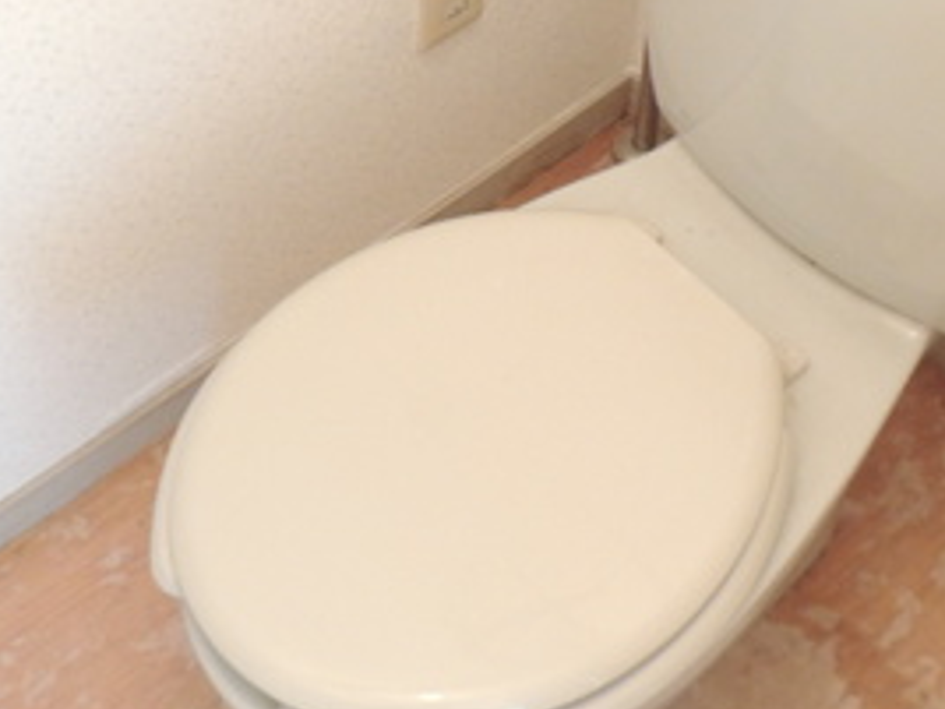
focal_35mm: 73
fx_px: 1993
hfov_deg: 26.5
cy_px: 16
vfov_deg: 19.6
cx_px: 296
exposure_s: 1/8
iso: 450
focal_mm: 4.9
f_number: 3.1
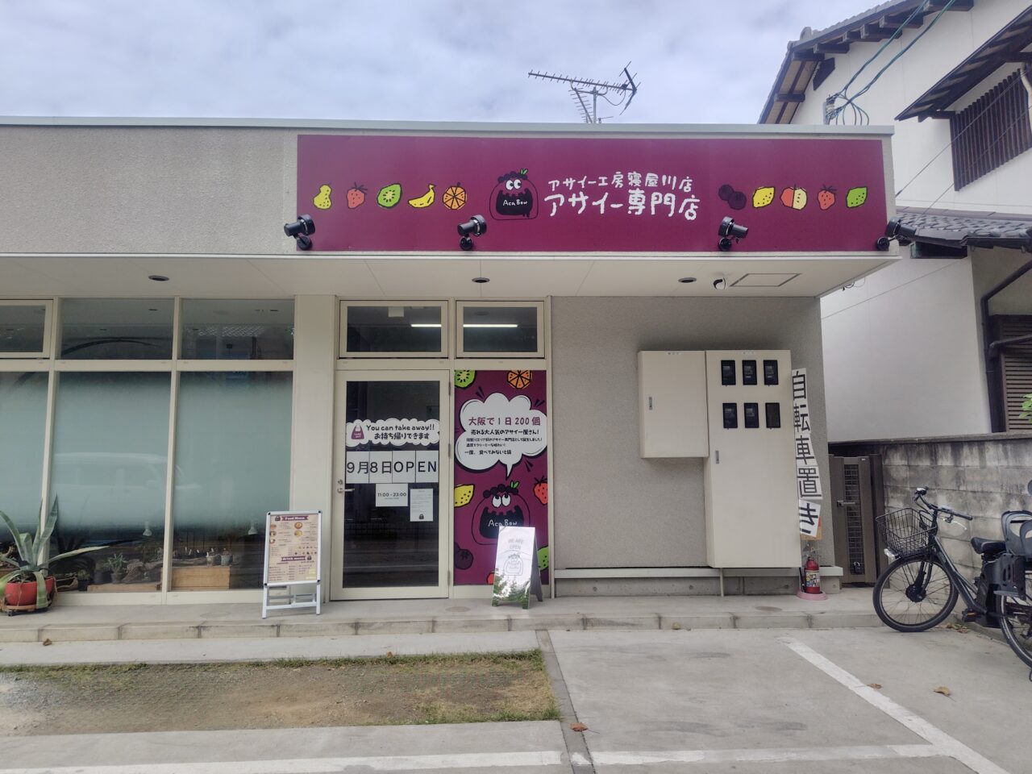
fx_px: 686
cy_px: 387
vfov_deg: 58.9
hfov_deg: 73.9
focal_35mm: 23
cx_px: 516
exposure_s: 1/2185
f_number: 1.9
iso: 50
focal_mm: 5.6
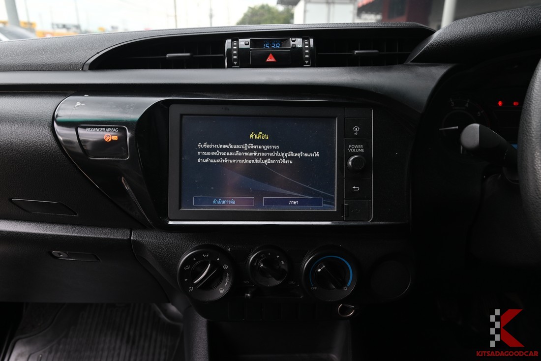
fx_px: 361
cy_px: 180
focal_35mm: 24
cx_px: 270
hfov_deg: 73.7
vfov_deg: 53.2
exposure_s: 1/60
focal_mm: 24
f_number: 5.6
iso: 280
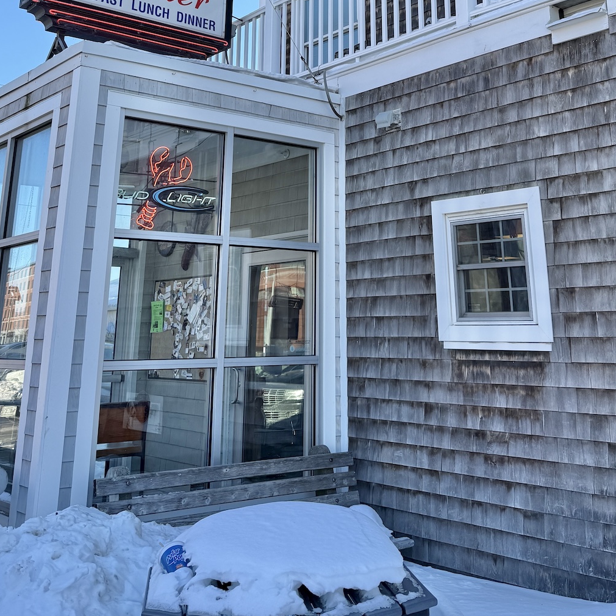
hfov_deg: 40.0
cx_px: 323
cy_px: 45
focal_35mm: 42
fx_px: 846
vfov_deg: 37.1
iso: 80
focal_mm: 6.76
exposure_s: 1/1653
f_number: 1.78
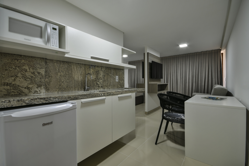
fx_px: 111
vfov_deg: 73.7
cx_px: 124
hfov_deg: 96.7
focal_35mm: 16
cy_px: 83
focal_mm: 11
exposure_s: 1/1.67
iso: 50
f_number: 8
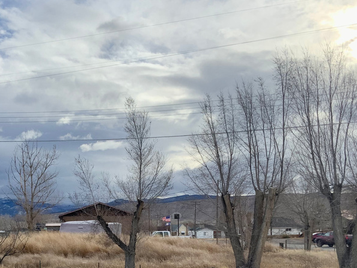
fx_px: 515
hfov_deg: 37.9
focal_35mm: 50
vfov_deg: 28.3
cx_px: 129
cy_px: 226
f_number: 1.8
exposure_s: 1/2320
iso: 20
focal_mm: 3
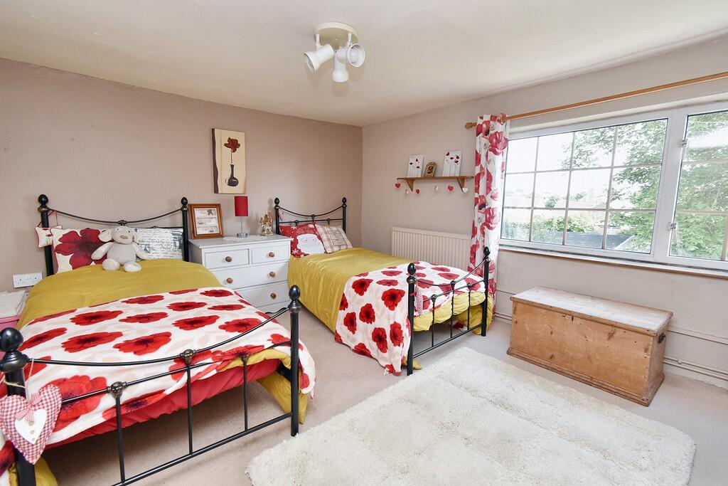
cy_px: 243
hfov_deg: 100.4
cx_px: 364
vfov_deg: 77.3
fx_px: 303
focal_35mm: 15
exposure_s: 1/60
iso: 800
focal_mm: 10
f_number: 7.1
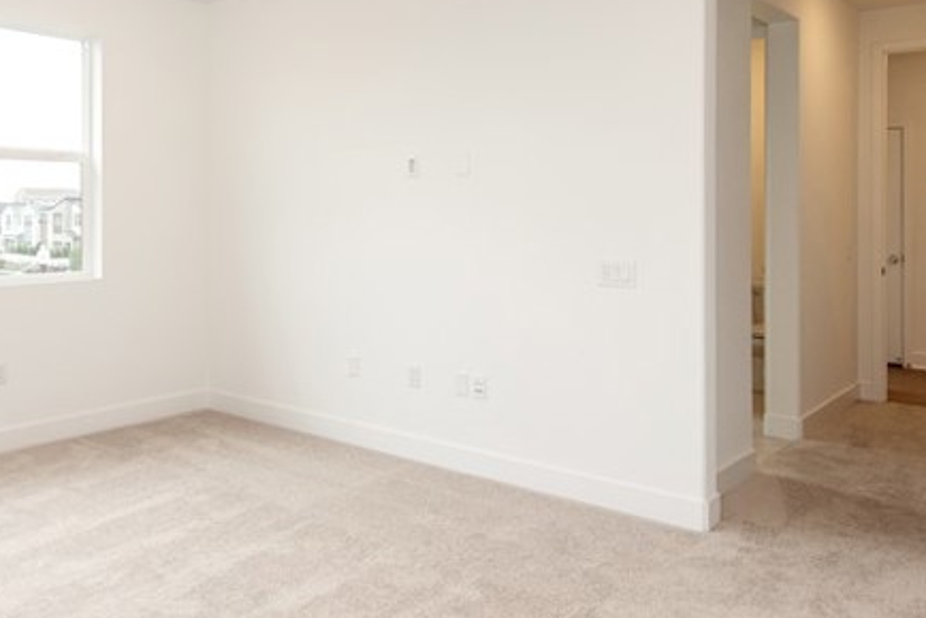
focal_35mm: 33
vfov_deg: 39.7
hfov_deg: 55.1
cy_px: 221
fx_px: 849
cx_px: 260
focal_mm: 14
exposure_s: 1/125
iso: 400
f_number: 5.6
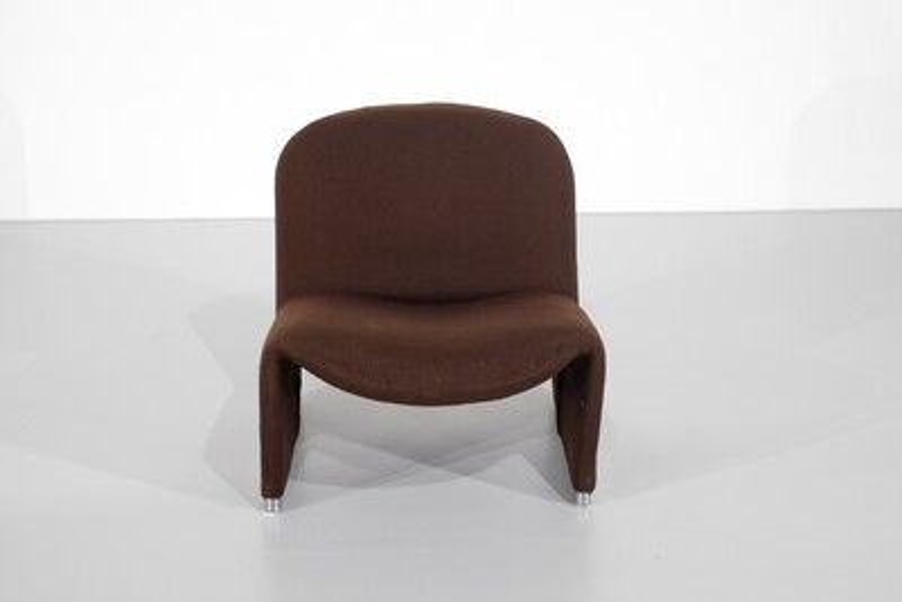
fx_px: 1328
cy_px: 301
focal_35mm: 53
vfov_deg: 25.5
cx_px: 451
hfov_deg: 37.5
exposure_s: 1/42
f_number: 5.6
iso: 800
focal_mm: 35
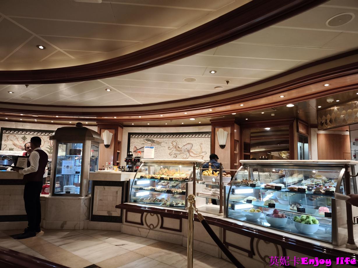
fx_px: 238
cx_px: 179
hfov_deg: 73.9
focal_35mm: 23
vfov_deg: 58.9
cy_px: 134
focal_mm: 6.57
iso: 400
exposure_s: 1/60
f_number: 1.6
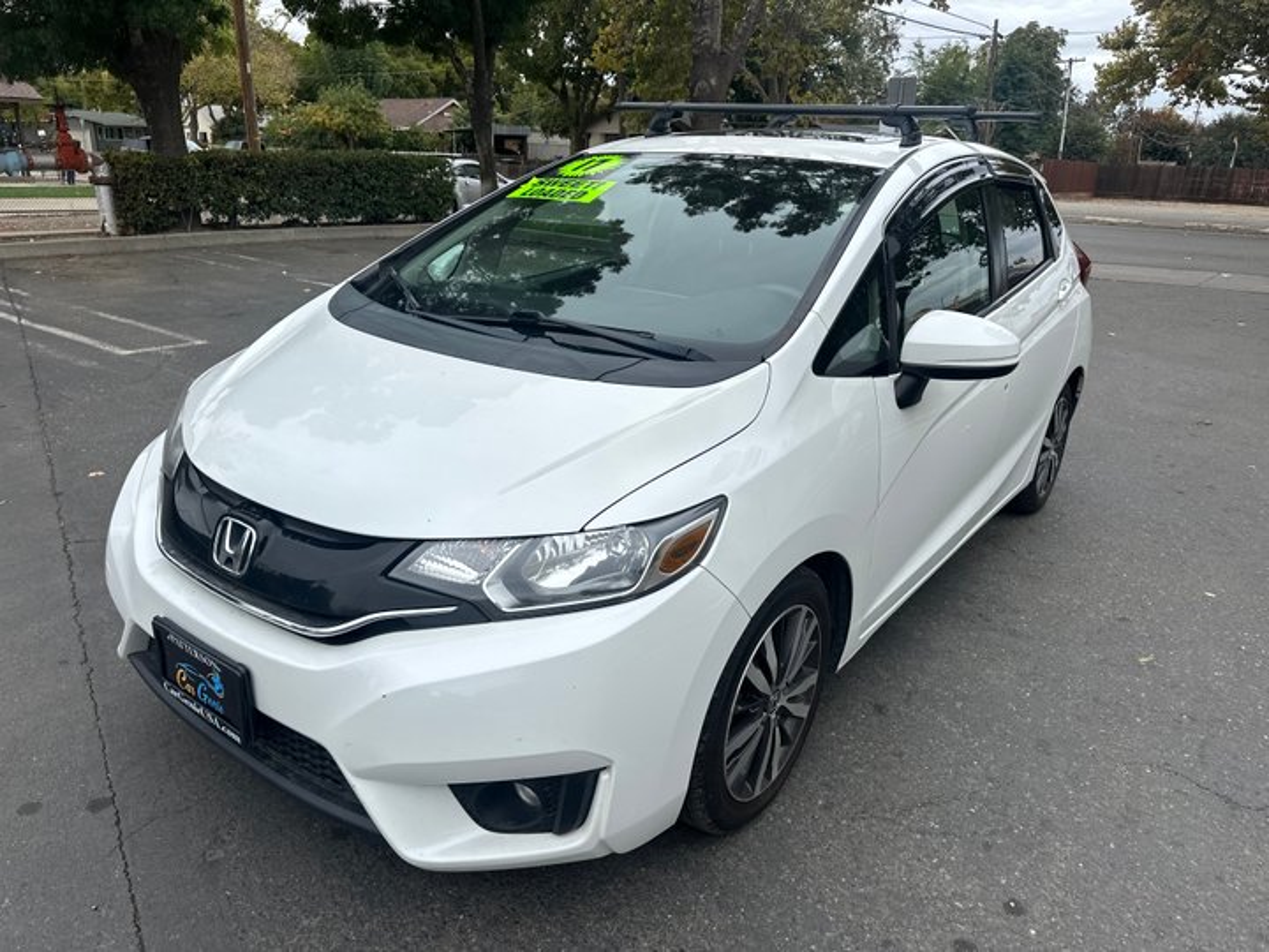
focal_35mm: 24
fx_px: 880
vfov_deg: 56.8
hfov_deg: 71.6
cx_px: 634
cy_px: 476
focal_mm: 6.86
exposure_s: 1/1562
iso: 80
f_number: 1.78
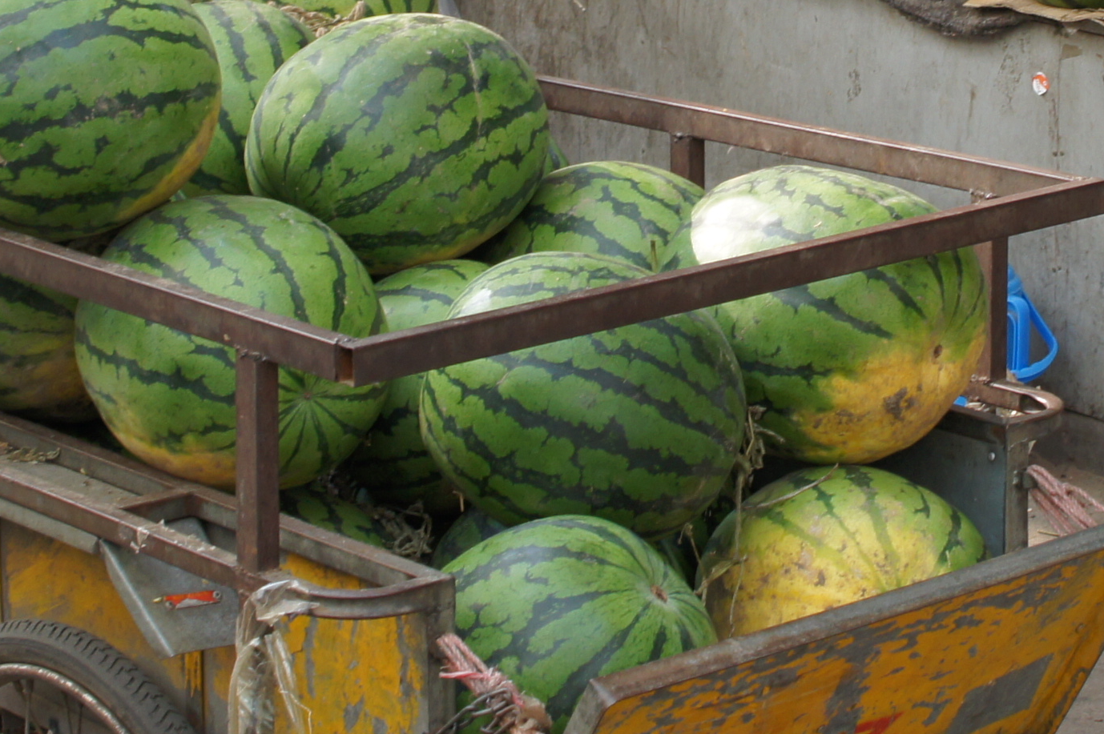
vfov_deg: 11.3
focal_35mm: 120
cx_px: 816
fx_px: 3678
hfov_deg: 17.0
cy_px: -50
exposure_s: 1/80
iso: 200
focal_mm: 24
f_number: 5.6
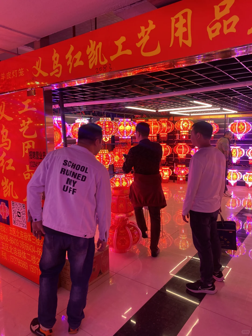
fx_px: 252
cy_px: 168
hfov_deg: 53.1
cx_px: 126
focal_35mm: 26
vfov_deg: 67.3
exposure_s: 1/100
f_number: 1.8
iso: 100
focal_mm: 4.25
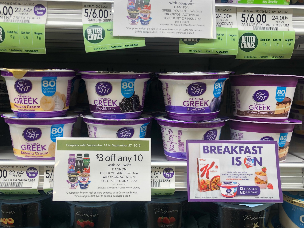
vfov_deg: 49.7
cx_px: 152
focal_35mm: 28
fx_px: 246
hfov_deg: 63.4
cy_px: 114
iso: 50
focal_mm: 4
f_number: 1.8
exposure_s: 1/120
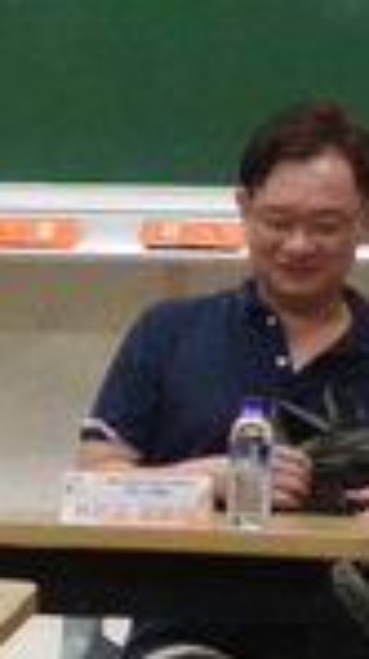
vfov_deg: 6.2
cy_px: 203
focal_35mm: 347
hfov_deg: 3.4
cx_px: -547
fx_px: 6050
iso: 5000
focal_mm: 25.7
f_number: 4
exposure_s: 1/640
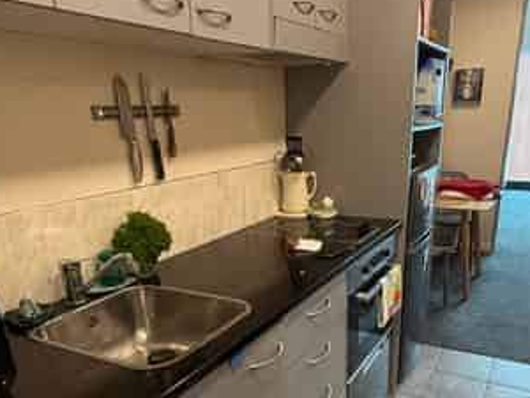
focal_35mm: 23
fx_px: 352
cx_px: 299
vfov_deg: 55.9
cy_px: 300
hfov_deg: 73.6
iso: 250
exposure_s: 1/100
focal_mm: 2.22
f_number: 2.2
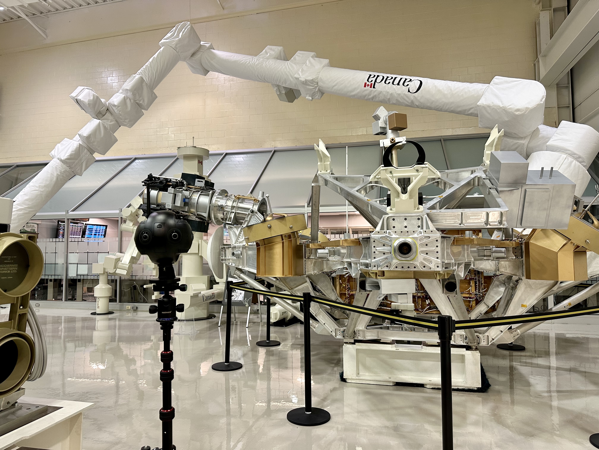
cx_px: 300
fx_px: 415
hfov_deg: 71.6
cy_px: 225
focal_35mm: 24
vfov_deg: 56.8
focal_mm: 6.86
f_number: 1.78
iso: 200
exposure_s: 1/60
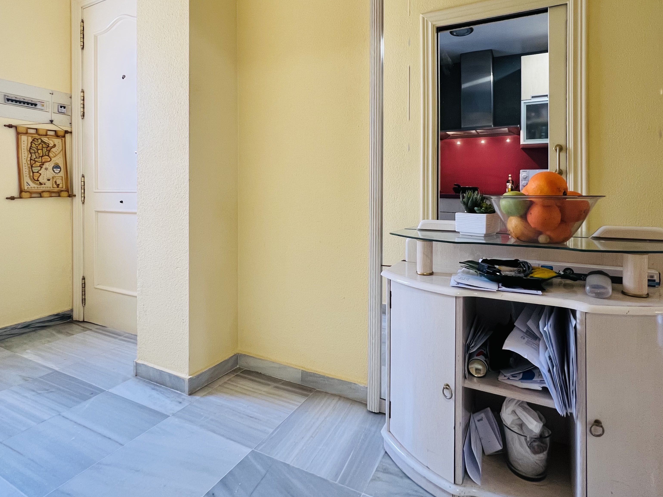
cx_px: 368
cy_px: 197
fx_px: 326
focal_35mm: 17
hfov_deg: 90.7
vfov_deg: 73.8
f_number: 1.8
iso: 200
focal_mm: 1.57
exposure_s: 1/100
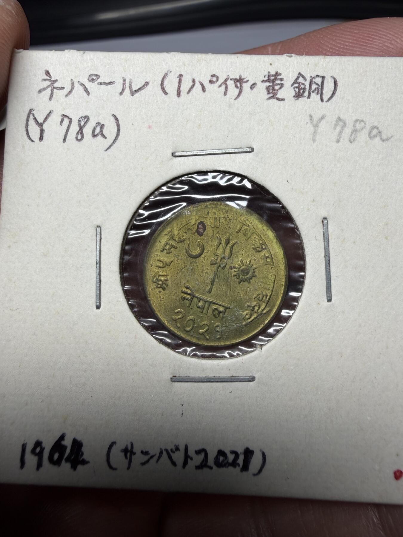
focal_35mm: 26
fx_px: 404
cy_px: 268
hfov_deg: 53.1
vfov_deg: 67.3
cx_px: 202
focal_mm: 2.22
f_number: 2.2
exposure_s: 1/165
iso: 40
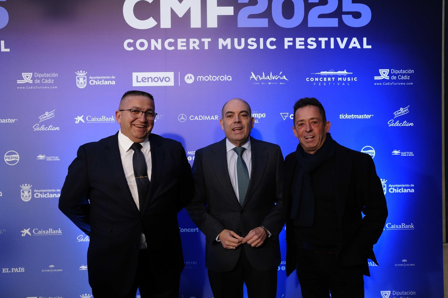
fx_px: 435
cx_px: 224
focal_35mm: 35
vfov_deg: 37.8
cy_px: 149
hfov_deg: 54.4
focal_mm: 35
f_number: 3.5
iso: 3200
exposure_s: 1/160
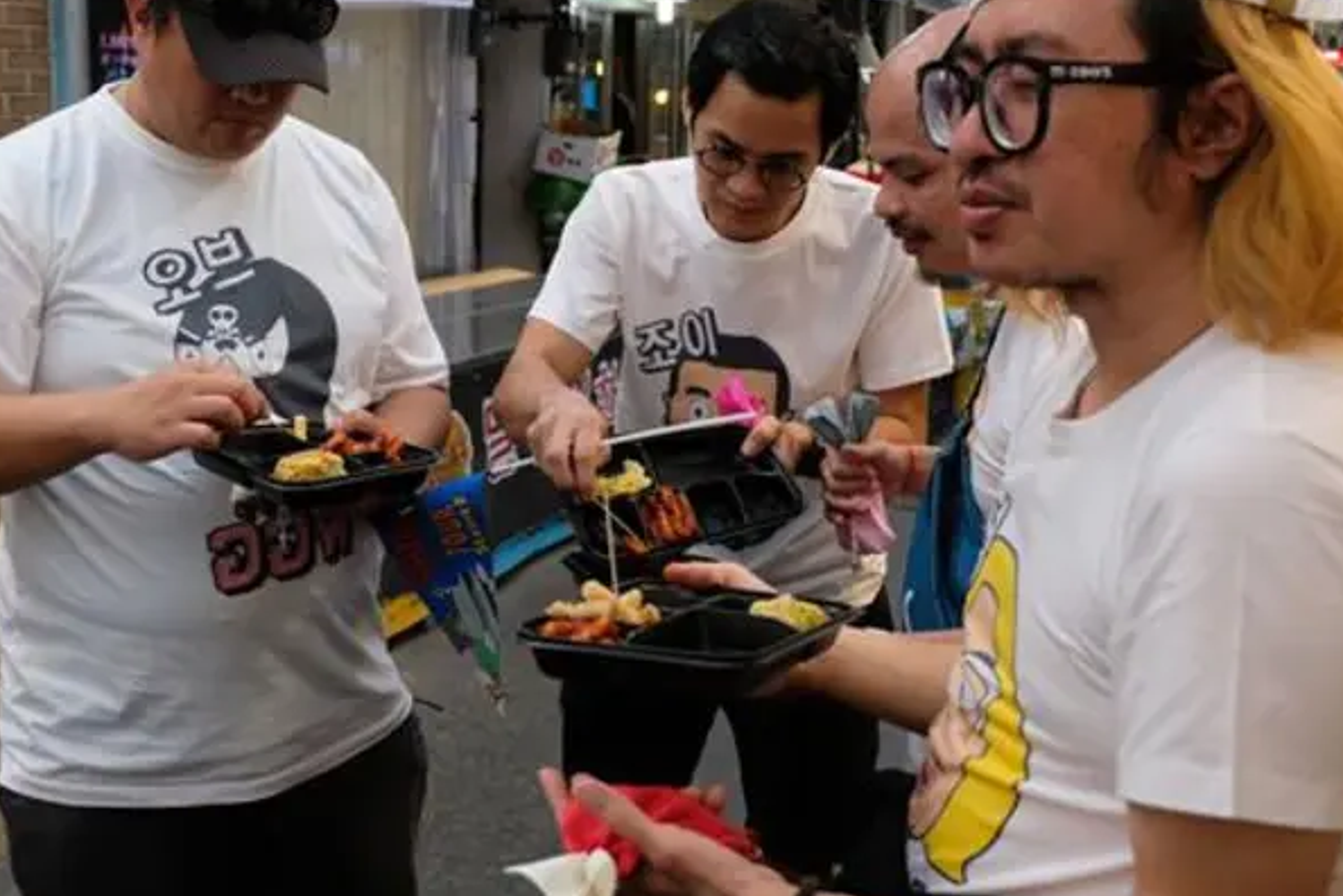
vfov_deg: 31.7
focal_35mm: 42
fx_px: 1567
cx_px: 567
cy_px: 319
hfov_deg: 46.2
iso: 400
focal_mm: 21.1
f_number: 4
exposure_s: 1/100
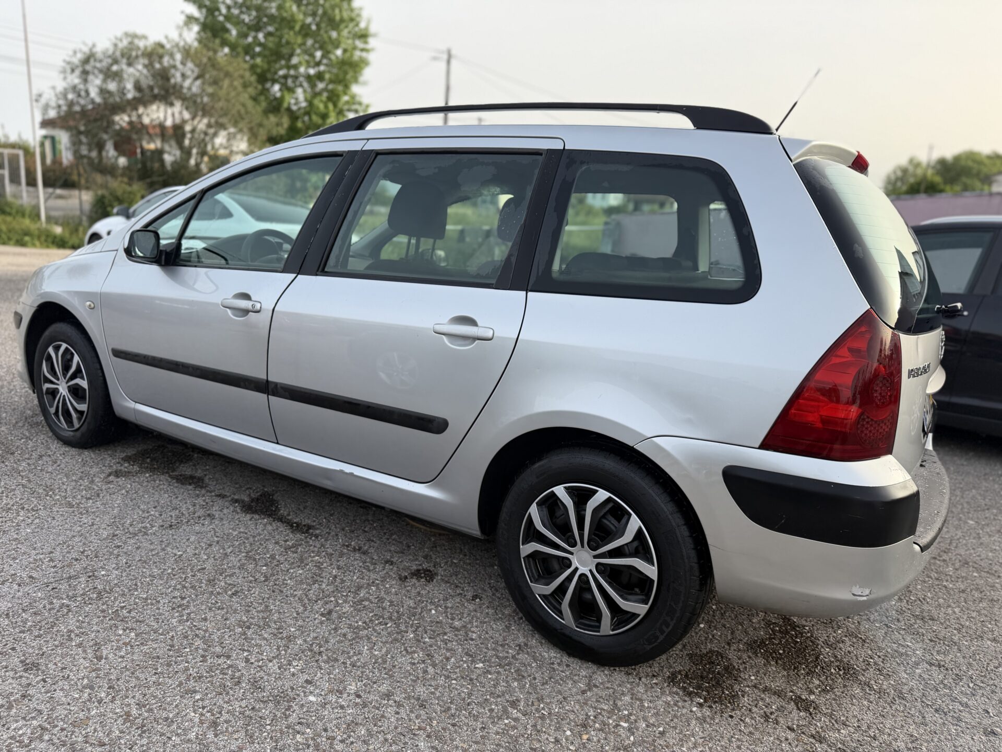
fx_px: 695
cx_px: 501
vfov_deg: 56.8
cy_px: 376
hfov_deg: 71.6
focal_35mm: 24
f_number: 1.78
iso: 80
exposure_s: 1/1337
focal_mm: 6.76
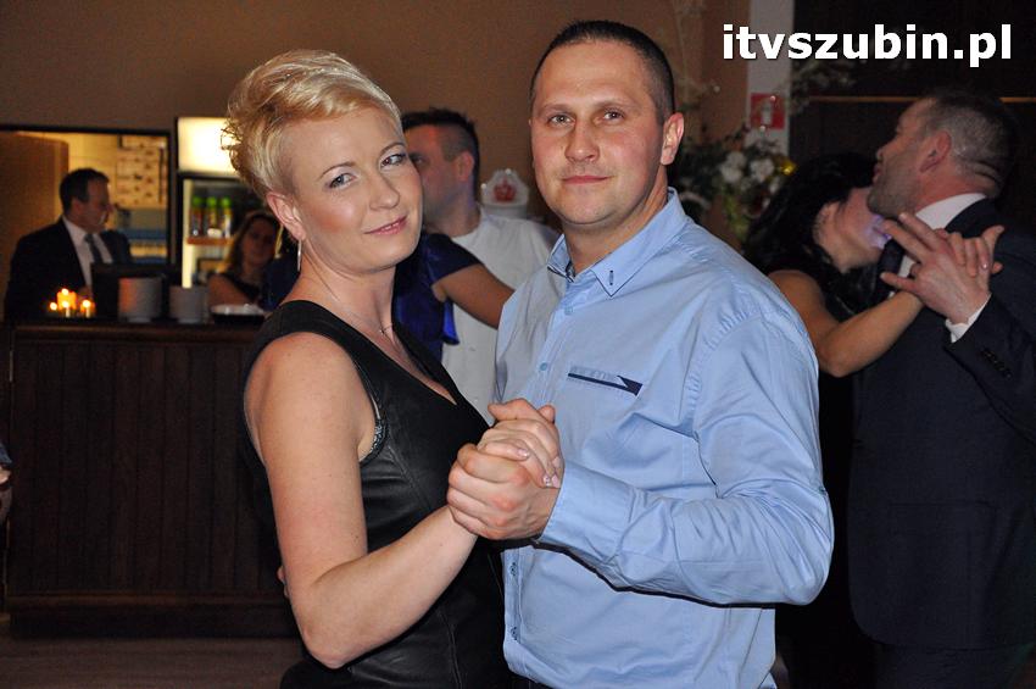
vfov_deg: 20.1
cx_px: 518
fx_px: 1941
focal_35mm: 68
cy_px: 344
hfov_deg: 29.9
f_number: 5
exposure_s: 1/60
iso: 2000
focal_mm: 45
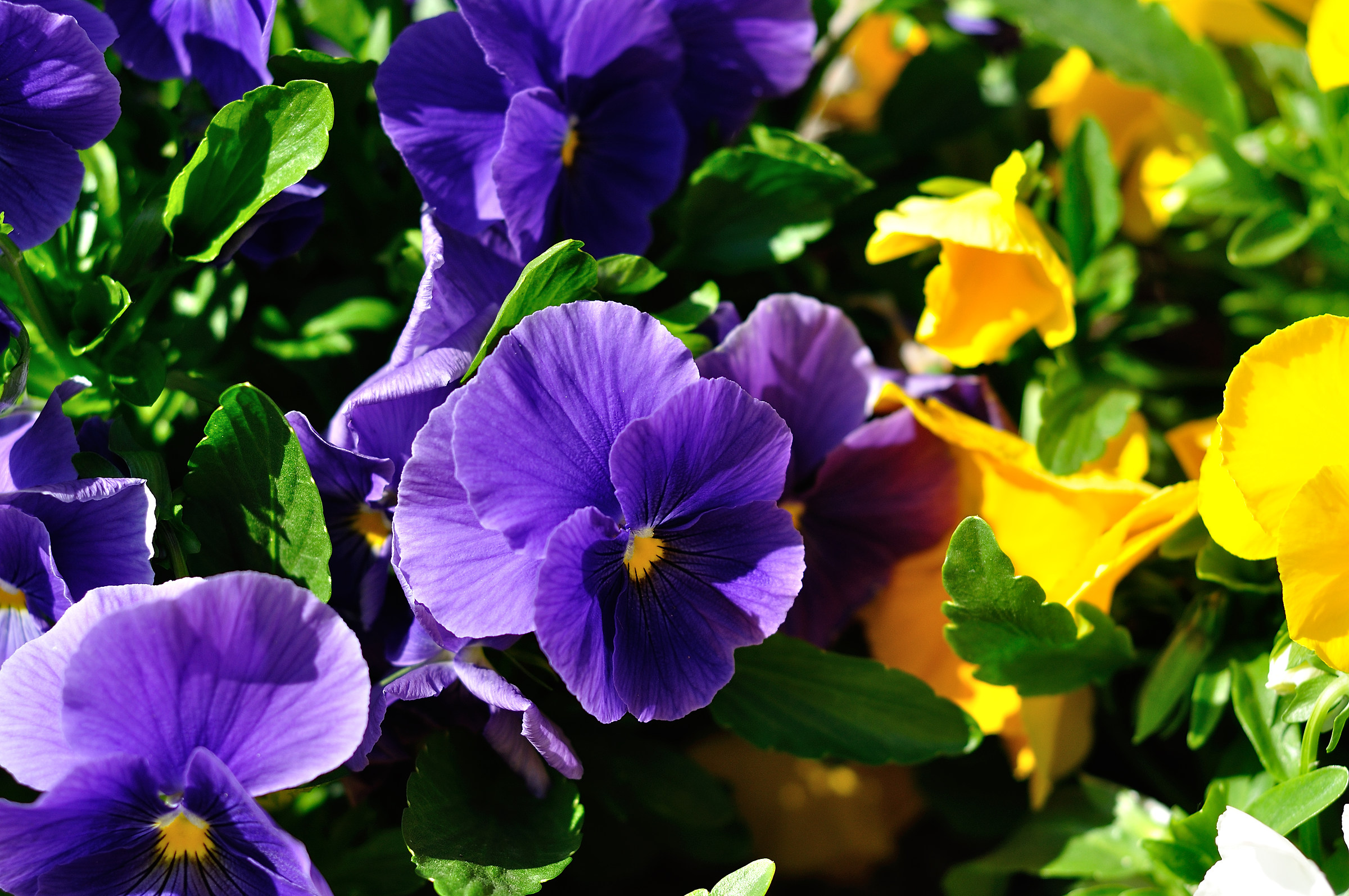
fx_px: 2807
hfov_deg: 27.0
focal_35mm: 75
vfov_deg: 18.1
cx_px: 674
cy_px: 448
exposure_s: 1/1600
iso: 200
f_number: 2.8
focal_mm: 50
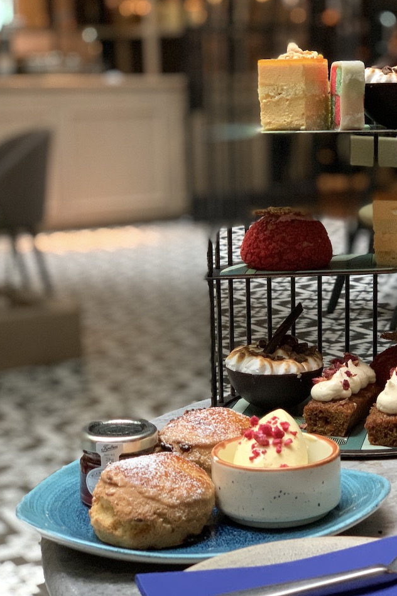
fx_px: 1207
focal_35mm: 73
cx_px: 312
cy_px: 295
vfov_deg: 27.7
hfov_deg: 18.5
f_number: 2.4
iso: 400
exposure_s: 1/47
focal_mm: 6
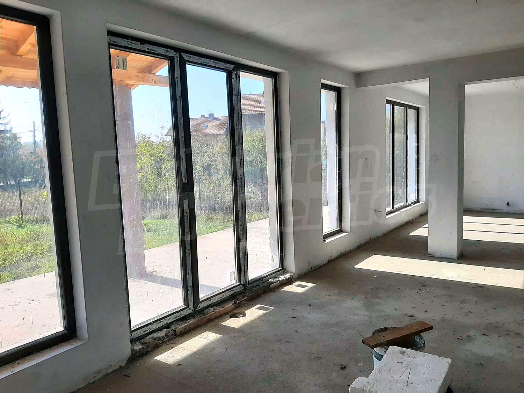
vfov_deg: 53.1
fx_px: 394
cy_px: 196
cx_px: 262
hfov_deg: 67.3
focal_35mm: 26
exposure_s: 1/1021
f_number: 1.7
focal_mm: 3.93
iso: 40
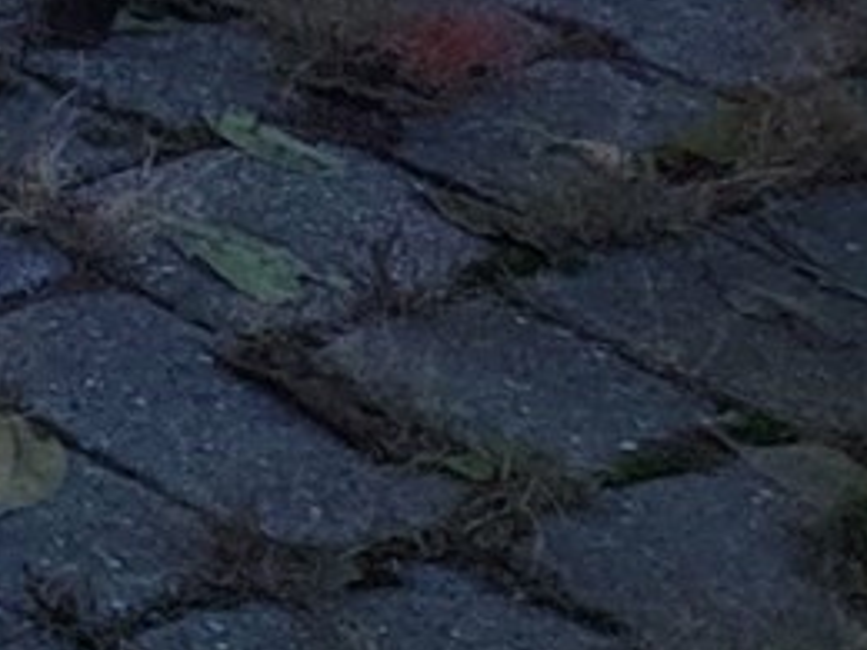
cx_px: -2484
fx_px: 5134
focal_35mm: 205
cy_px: -1310
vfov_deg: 6.6
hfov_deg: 7.3
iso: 40
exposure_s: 1/2565
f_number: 1.8
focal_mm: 5.4
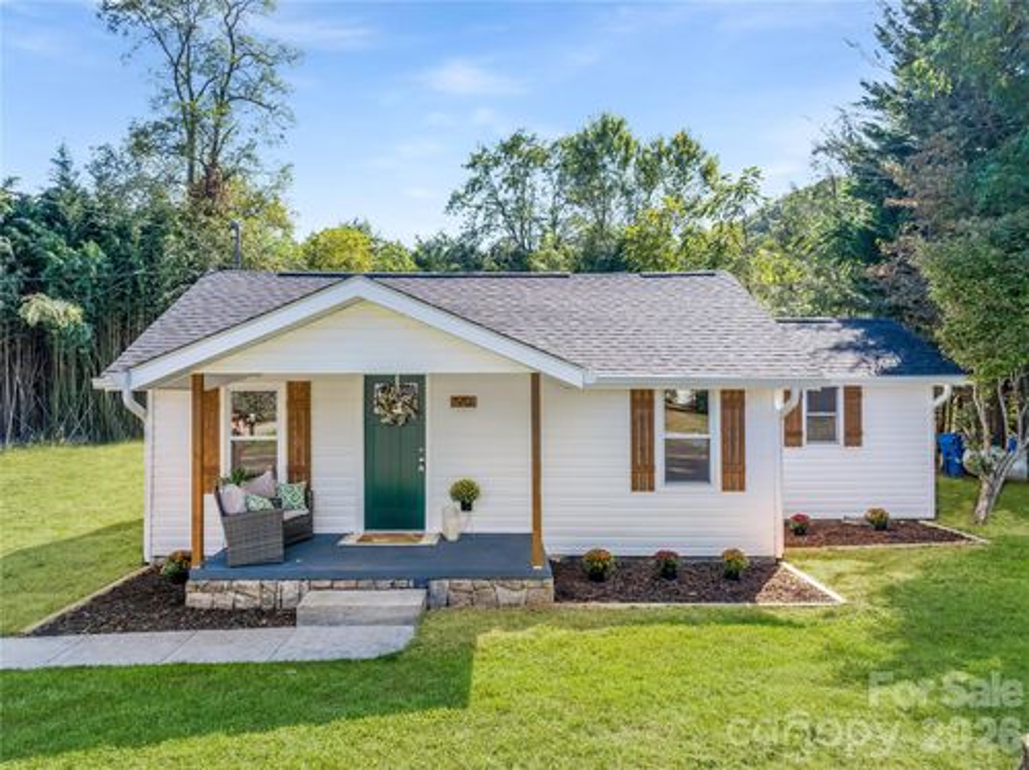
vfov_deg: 56.7
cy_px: 385
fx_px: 713
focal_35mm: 24
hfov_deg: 71.6
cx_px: 514
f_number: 2.8
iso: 190
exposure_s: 1/1250
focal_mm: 12.29
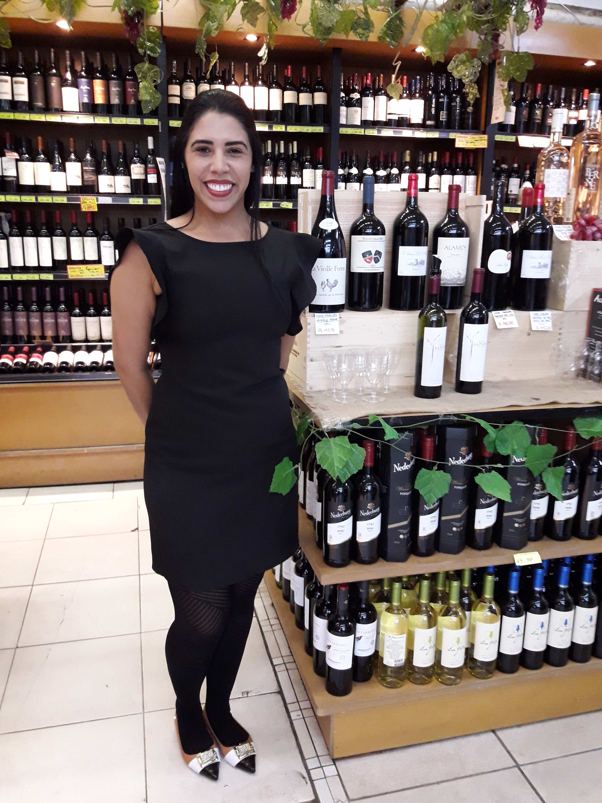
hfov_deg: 49.7
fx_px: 649
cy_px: 402
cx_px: 301
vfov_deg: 63.4
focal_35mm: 28
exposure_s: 1/24
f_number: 1.9
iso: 320
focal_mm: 3.7
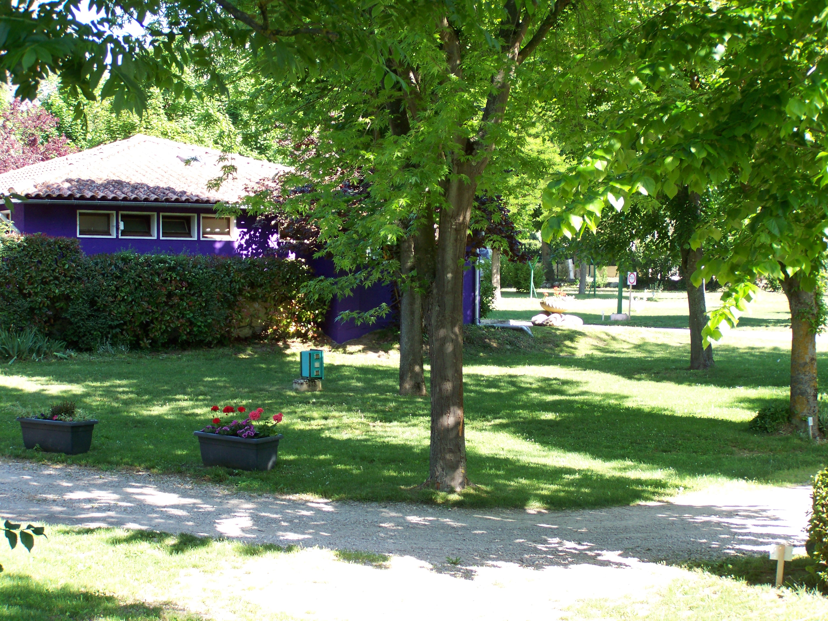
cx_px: 414
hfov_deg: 26.0
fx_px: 1794
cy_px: 310
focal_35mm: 75
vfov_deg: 19.6
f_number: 3.2
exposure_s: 1/80
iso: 64
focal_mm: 12.5
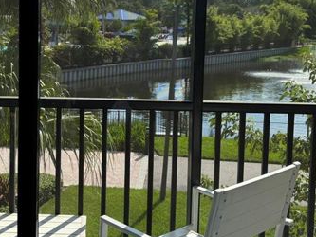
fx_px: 502
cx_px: 83
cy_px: 50
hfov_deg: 34.3
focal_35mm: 55
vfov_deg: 26.1
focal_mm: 5.96
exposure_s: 1/2024
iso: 50
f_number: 1.6
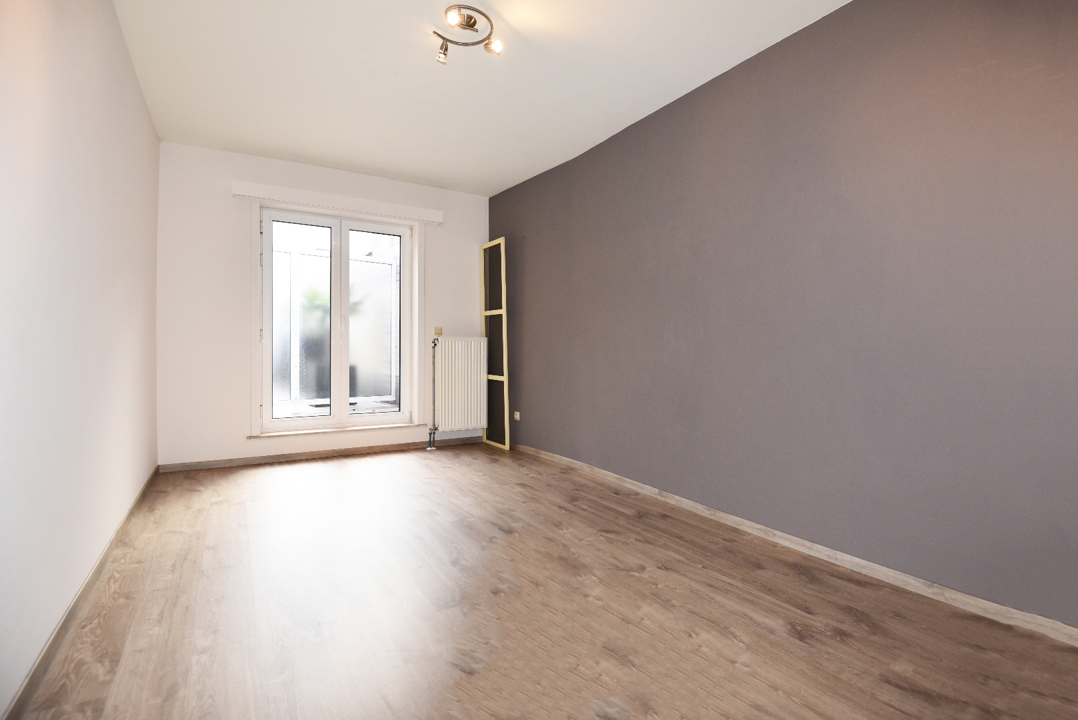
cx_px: 539
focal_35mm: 16
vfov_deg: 73.8
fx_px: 479
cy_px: 360
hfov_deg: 96.7
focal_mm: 16
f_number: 5
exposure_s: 1/100
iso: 800
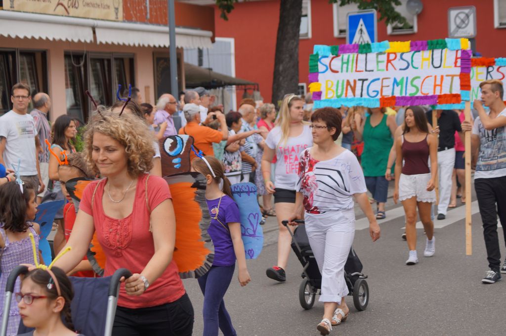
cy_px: 168
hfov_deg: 24.6
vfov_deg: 16.5
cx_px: 253
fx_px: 1159
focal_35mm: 82
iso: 100
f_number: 4.5
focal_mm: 55
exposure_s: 1/320
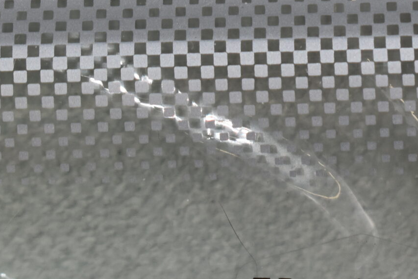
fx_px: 2874
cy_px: -132
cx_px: 514
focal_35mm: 248
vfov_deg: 5.5
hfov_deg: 8.2
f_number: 8
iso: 400
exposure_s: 1/60
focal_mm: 55
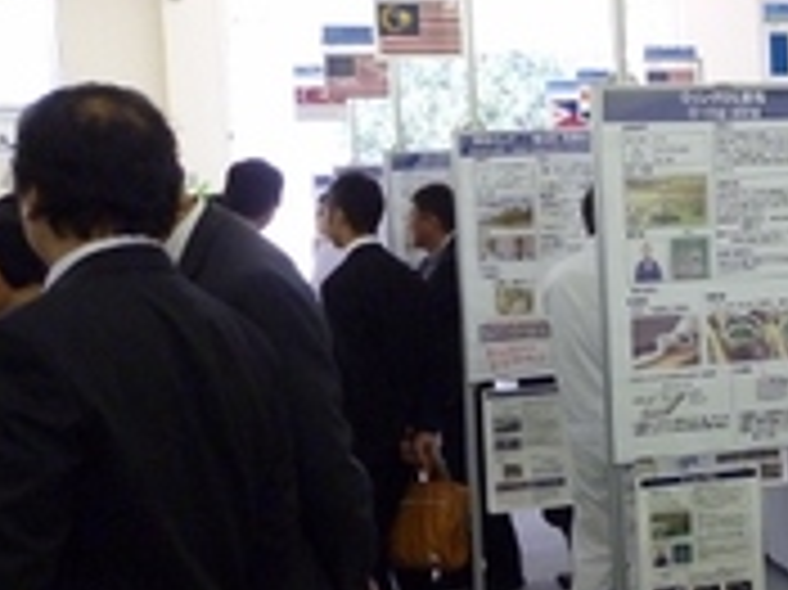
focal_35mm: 64
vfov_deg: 22.9
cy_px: 266
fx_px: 1456
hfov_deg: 28.9
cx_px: 734
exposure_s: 1/40
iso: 400
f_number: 3.1
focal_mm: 5
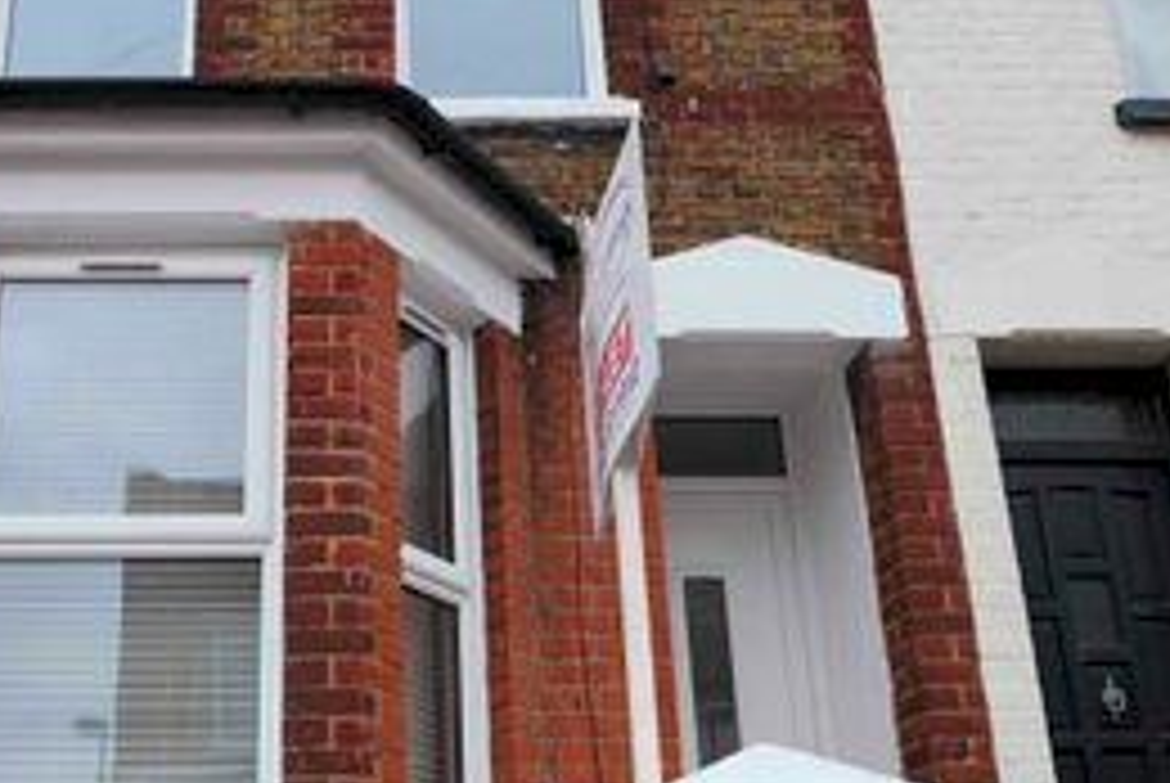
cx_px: 374
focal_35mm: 43
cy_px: 493
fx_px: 1399
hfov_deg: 44.6
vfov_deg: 31.1
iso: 160
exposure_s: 1/80
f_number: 3.2
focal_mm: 16
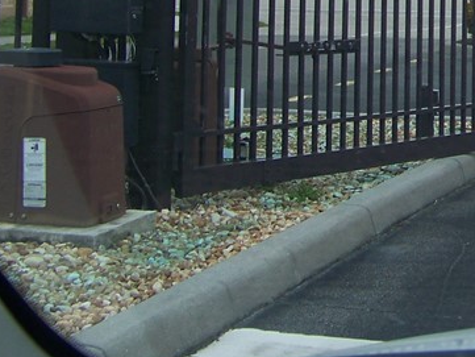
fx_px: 1400
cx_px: 559
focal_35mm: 102
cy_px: -95
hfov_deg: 18.3
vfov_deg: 14.0
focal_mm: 5.85
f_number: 2.8
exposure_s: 1/100
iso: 64
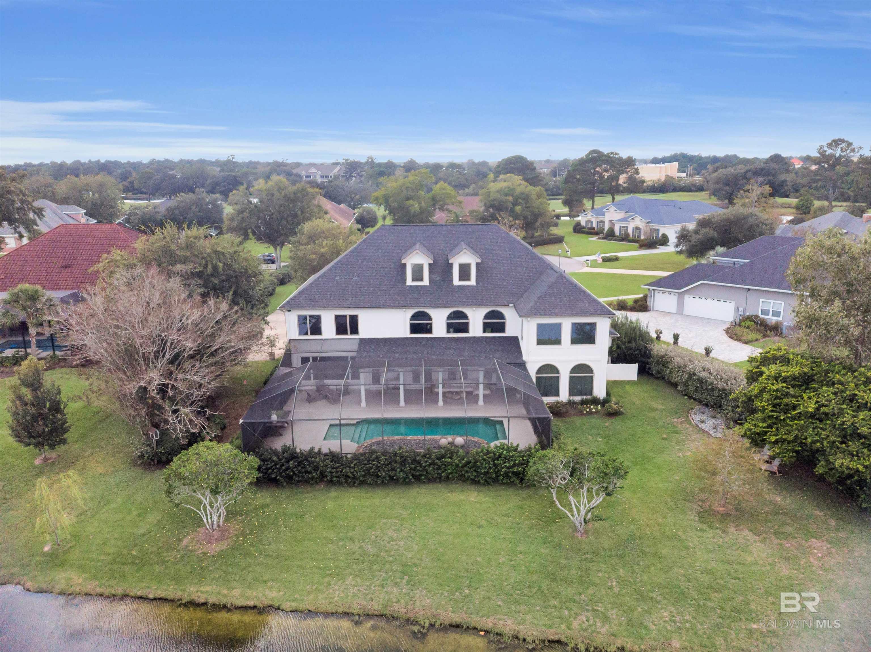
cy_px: 326
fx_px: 604
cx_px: 436
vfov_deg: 56.8
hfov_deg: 71.6
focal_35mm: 24
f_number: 2.8
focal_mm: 4.5
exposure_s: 1/100
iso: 200
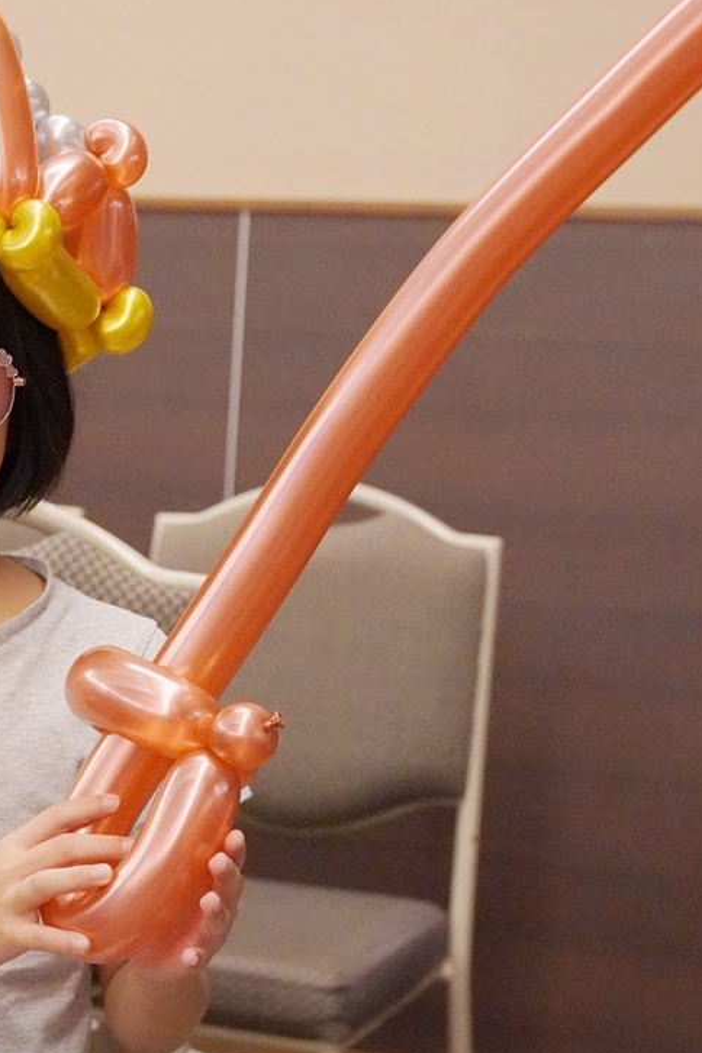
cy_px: 526
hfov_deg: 16.4
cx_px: 49
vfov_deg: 24.8
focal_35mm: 82
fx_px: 2393
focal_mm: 33
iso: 6400
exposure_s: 1/160
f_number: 3.2
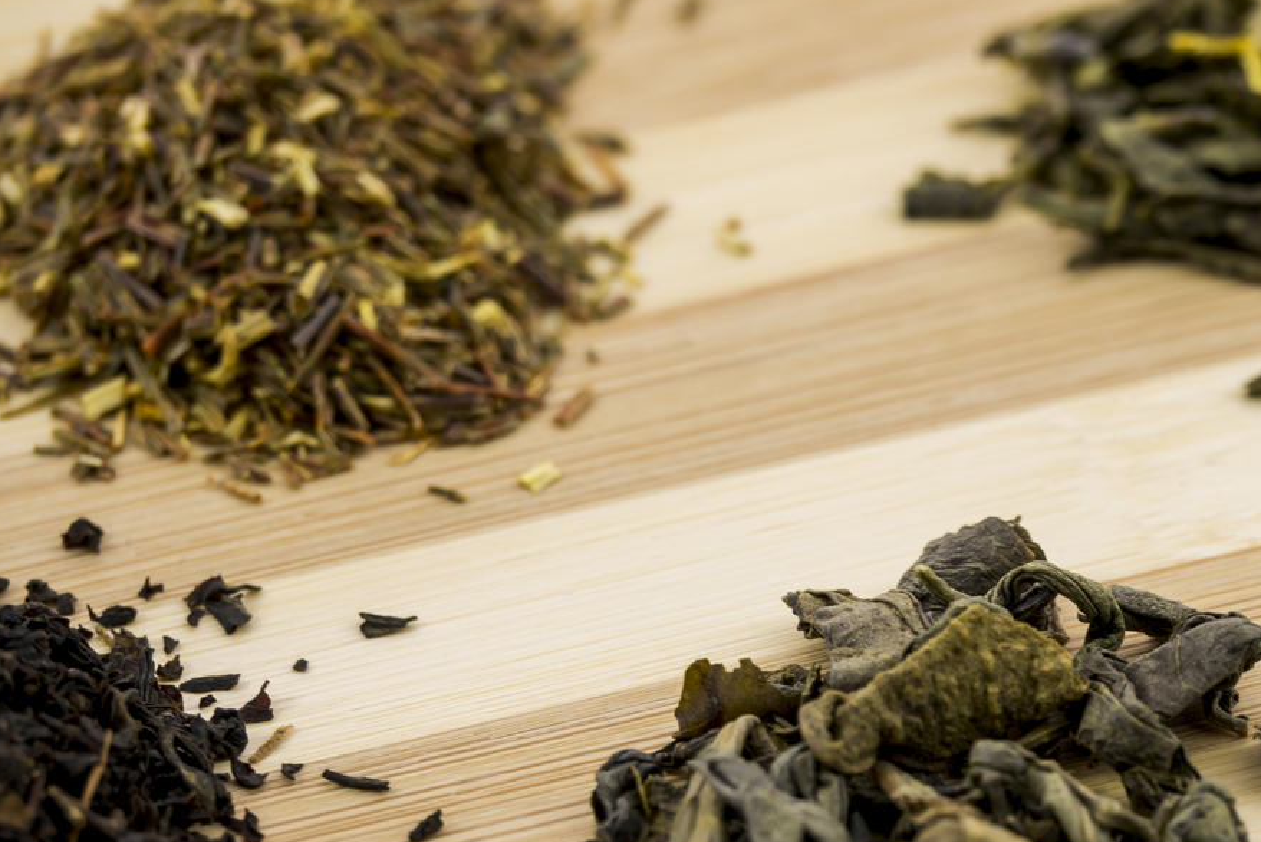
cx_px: 901
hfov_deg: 3.3
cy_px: 639
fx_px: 21828
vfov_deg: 2.2
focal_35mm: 623
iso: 100
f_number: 4
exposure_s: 1/40
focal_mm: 146.76
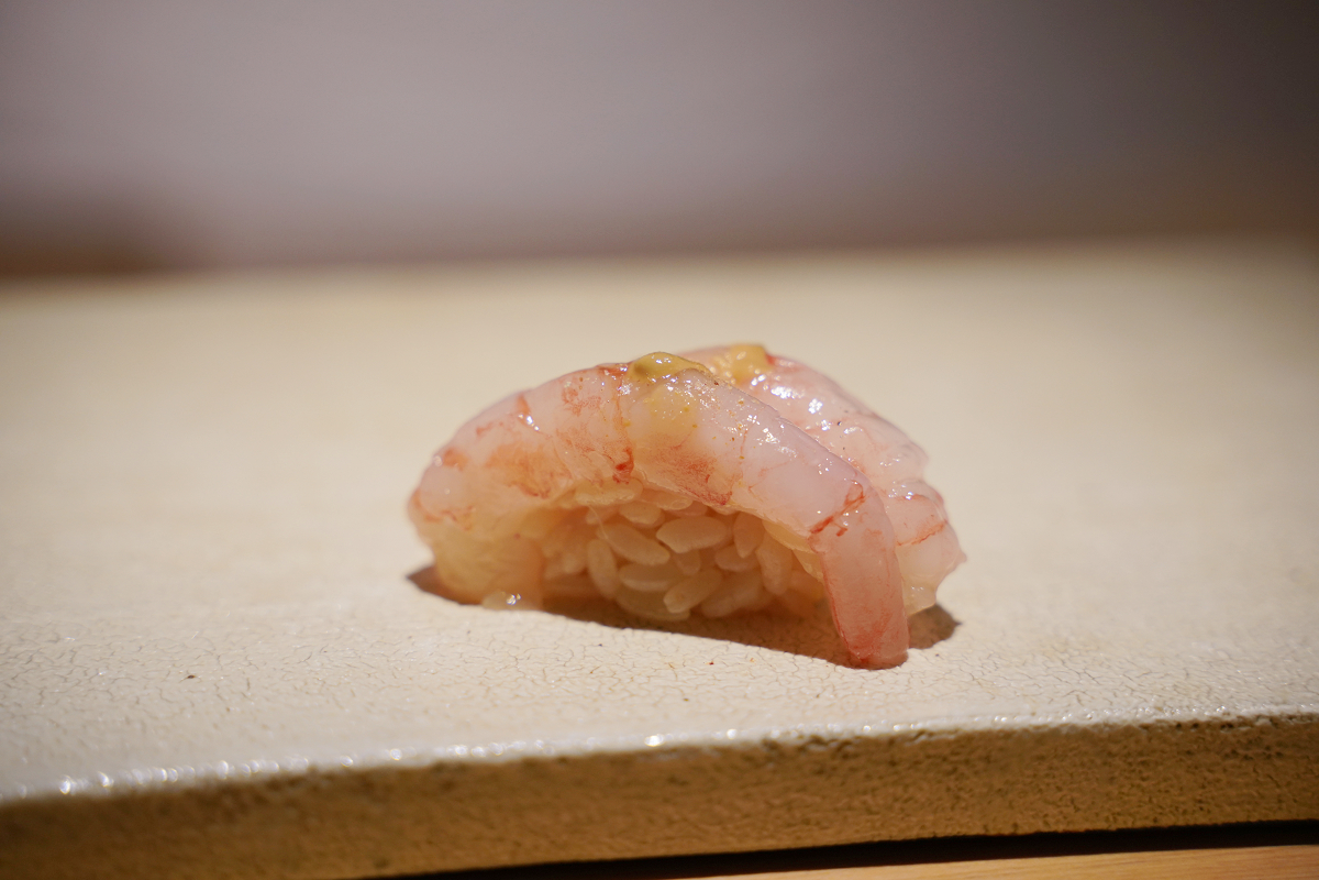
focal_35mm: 75
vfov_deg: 18.2
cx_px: 660
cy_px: 440
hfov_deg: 27.0
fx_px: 2748
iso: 1000
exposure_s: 1/80
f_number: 4
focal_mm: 75
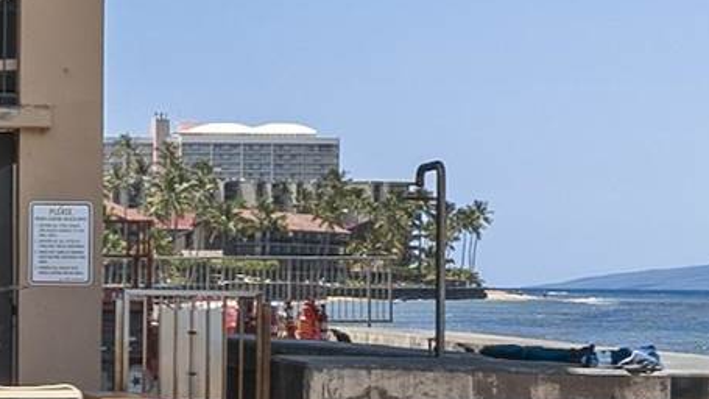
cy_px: 265
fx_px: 3328
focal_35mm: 177
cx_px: -402
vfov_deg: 6.9
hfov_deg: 11.6
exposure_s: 1/250
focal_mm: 17
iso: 100
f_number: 7.1
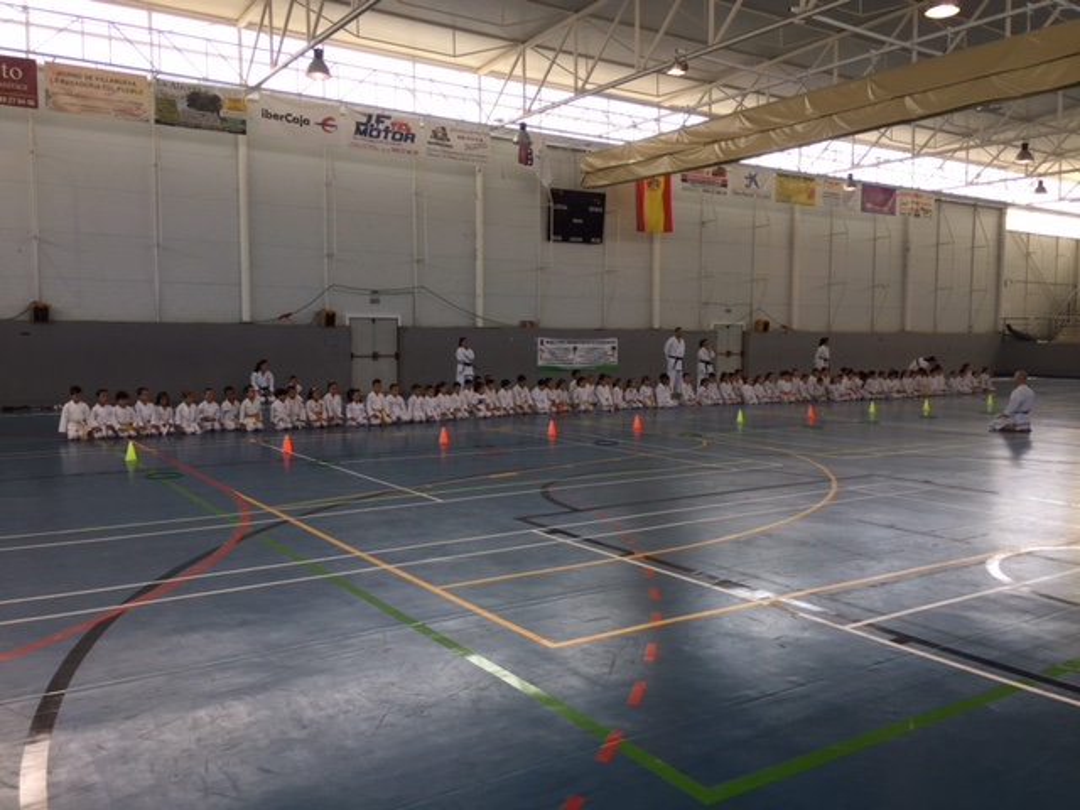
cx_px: 540
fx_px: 905
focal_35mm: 29
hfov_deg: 61.7
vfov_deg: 48.2
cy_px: 405
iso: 32
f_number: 2.2
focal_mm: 4.15
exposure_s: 1/121
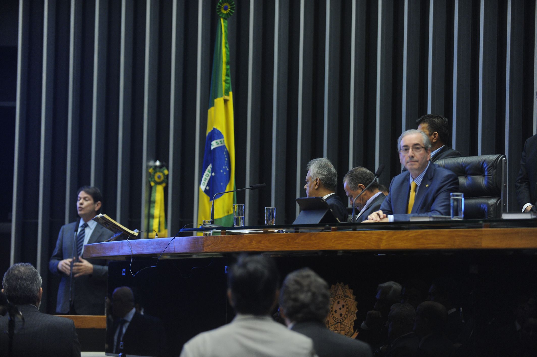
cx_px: 268
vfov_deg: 11.4
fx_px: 1789
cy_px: 178
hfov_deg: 17.1
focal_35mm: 120
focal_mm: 120
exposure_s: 1/60
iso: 1600
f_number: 2.8
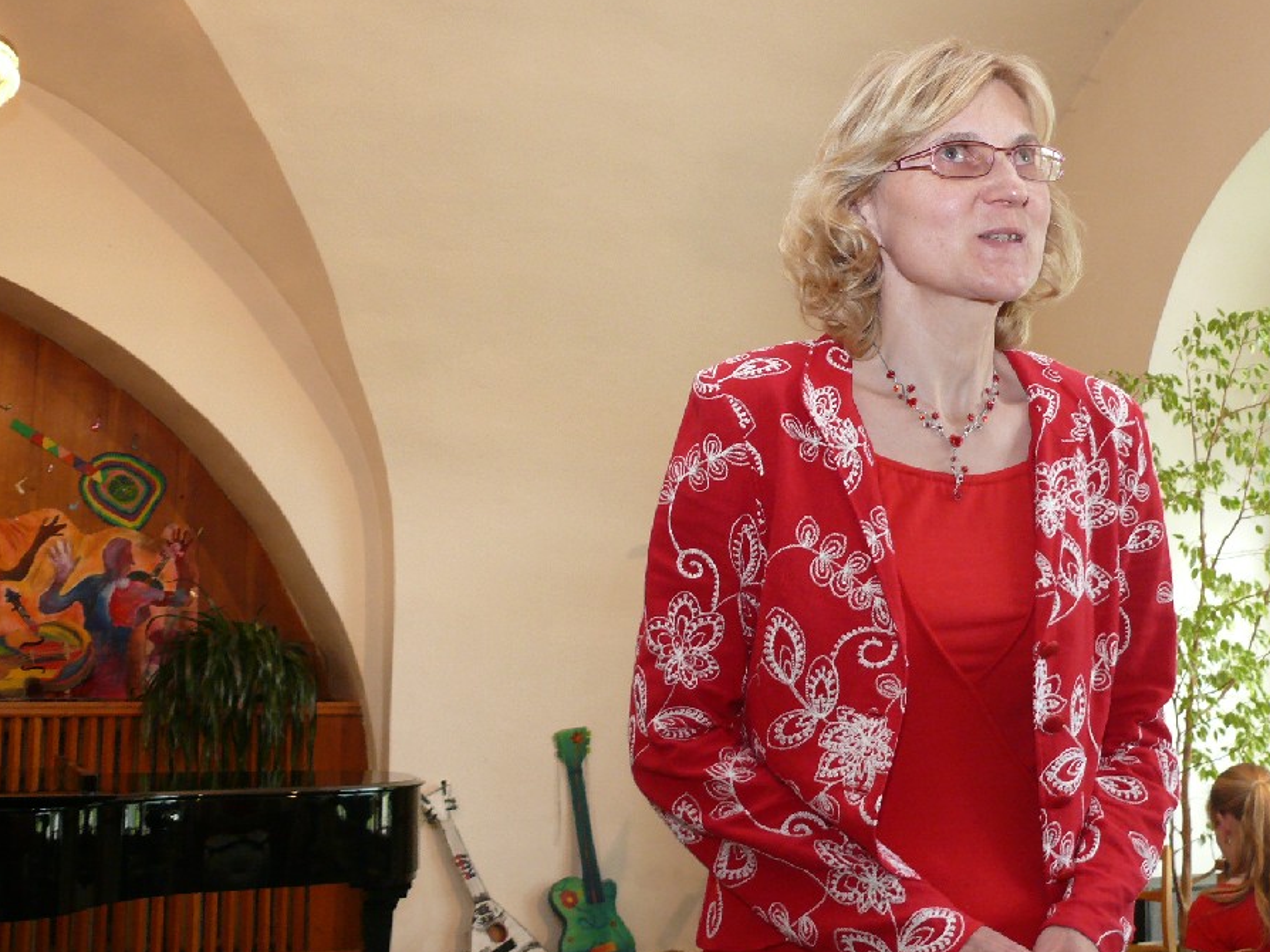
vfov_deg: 30.8
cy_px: 382
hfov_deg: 40.0
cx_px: 825
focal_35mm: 47
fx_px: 1724
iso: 200
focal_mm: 7.4
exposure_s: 1/40
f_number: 2.8
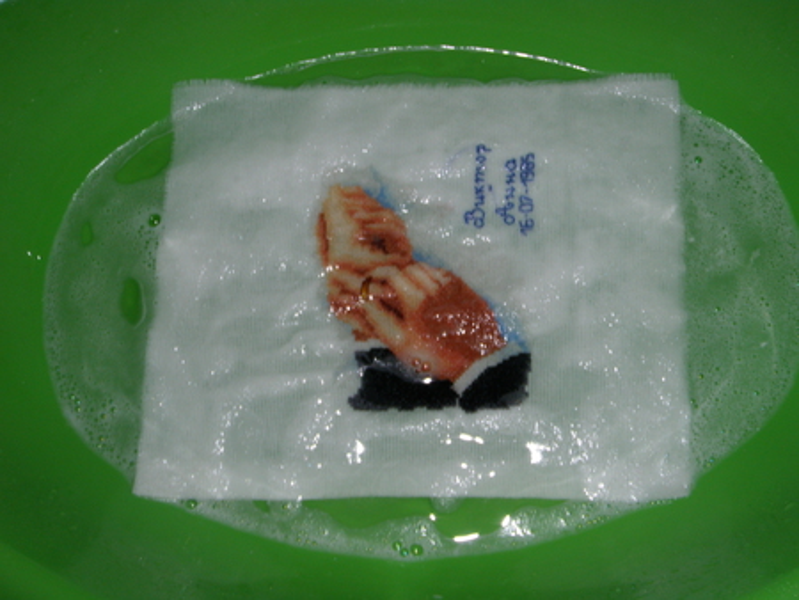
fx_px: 878
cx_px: 400
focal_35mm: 38
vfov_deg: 37.8
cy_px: 300
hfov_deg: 49.0
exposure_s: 1/30
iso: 100
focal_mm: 6.7
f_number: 6.6
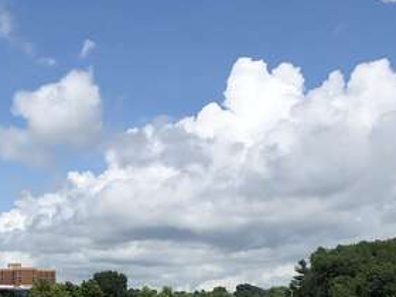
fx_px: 915
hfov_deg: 24.3
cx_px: 123
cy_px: 320
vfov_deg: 17.8
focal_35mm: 80
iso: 20
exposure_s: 1/3436
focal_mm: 4
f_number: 1.8
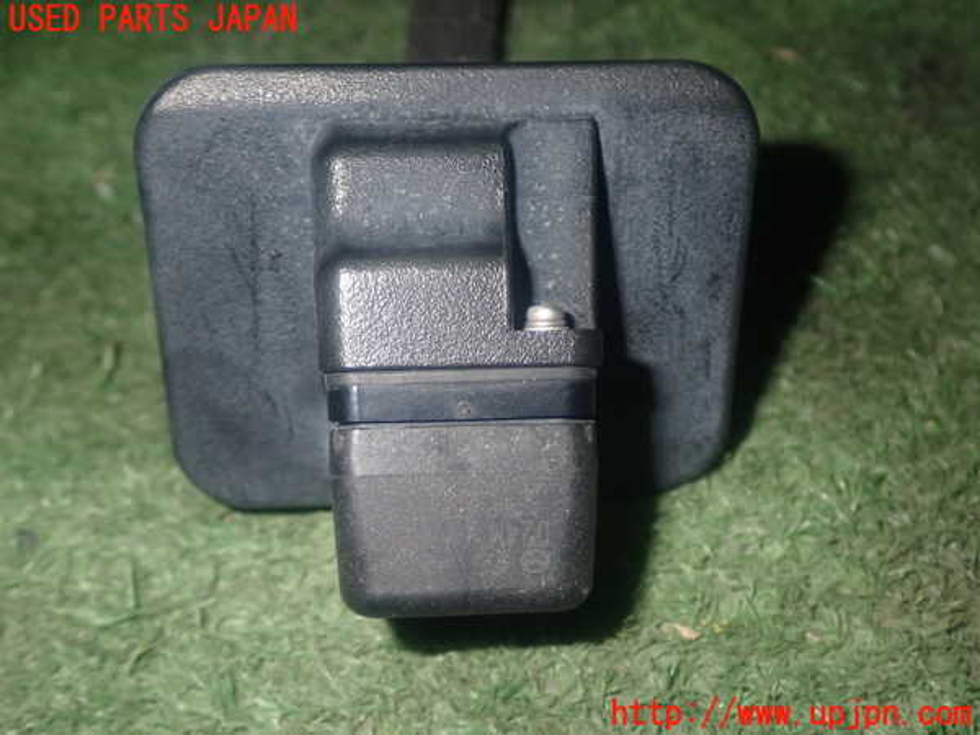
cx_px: 490
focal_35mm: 47
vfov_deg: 30.9
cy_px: 368
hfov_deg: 40.4
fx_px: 1331
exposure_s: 1/50
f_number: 9
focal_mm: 8.4
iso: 400
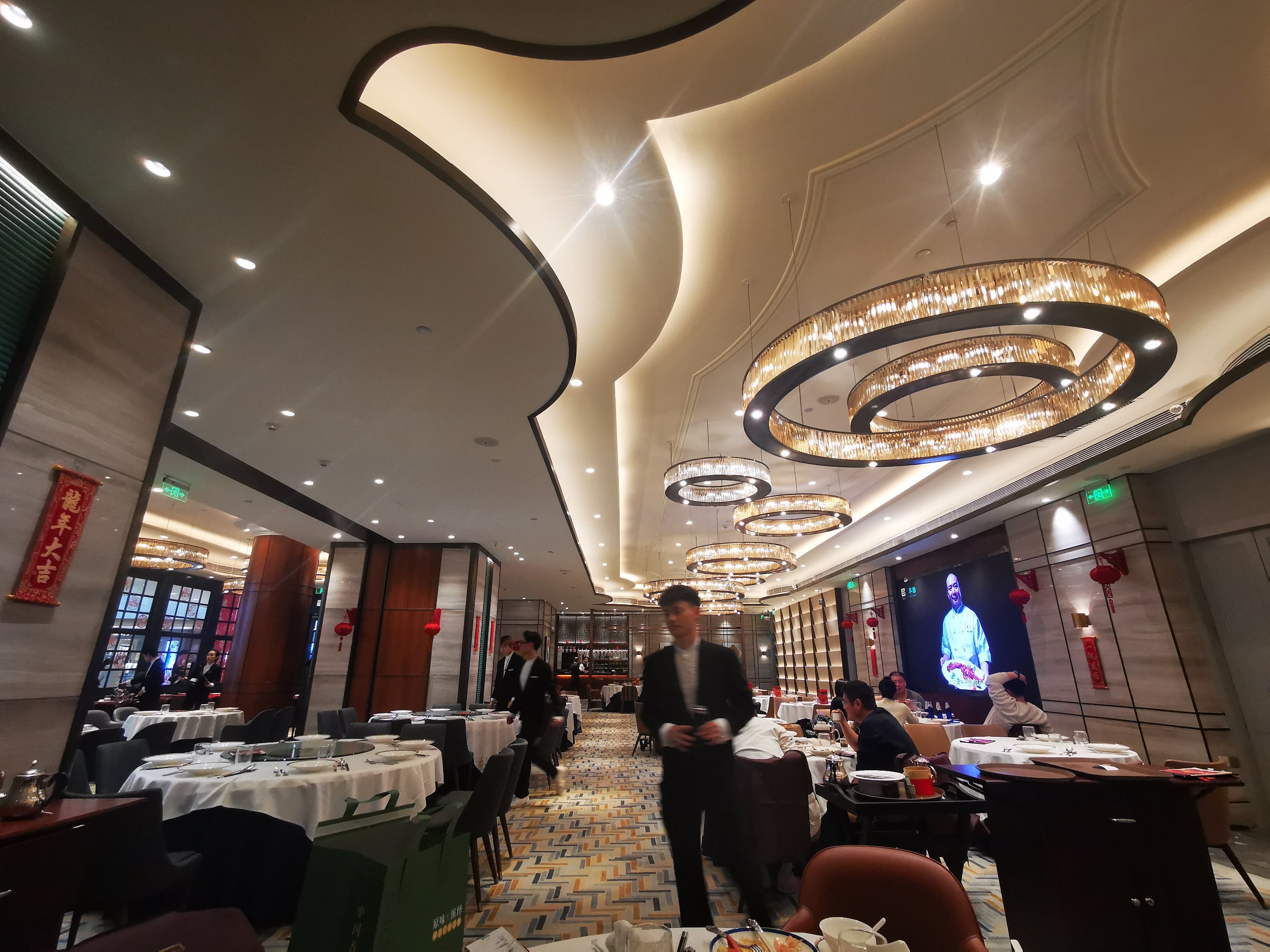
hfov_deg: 94.5
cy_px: 476
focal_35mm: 16
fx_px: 587
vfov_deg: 78.1
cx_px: 635
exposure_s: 1/33.3
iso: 200
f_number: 2.2
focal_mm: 2.35
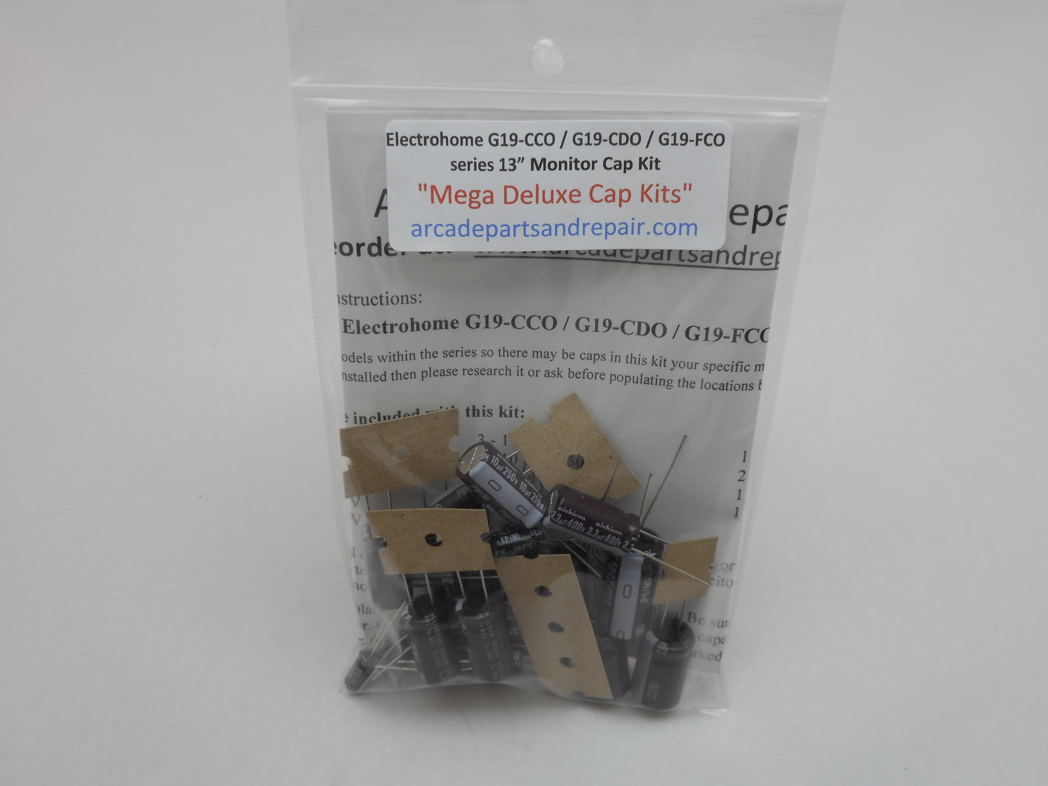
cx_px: 524
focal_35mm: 39
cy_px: 393
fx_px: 1181
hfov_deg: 47.9
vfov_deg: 36.8
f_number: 4.5
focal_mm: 6.9
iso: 80
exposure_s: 1/30
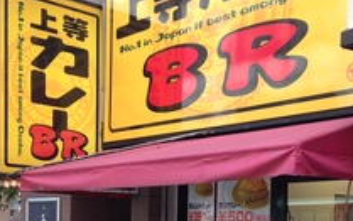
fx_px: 645
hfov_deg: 30.5
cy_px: 241
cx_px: 208
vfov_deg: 18.7
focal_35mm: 67
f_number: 2.4
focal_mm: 4.12
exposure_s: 1/155
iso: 50
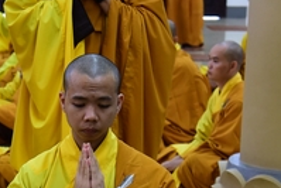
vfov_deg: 8.4
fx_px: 1273
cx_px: -21
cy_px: 129
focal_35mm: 163
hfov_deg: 12.4
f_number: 4.5
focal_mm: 50
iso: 1600
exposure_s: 1/50
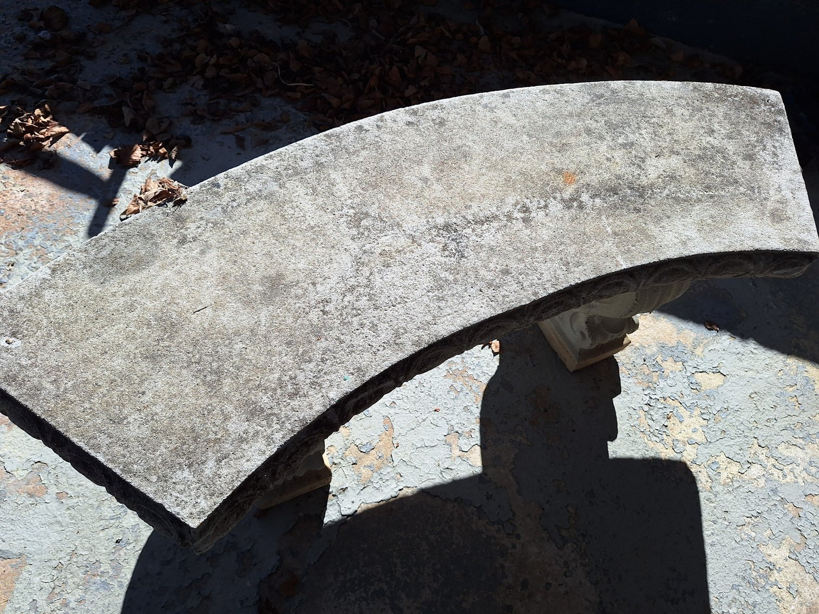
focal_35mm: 23
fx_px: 544
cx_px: 410
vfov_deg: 58.9
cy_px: 307
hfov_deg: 73.9
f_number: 1.8
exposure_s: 1/1976
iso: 40
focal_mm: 5.54
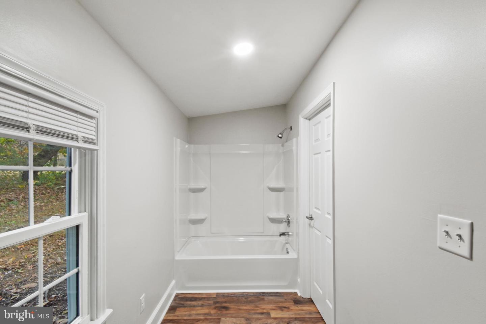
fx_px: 202
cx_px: 243
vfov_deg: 77.3
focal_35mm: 15
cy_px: 162
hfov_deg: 100.4
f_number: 22
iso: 100
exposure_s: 4
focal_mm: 10
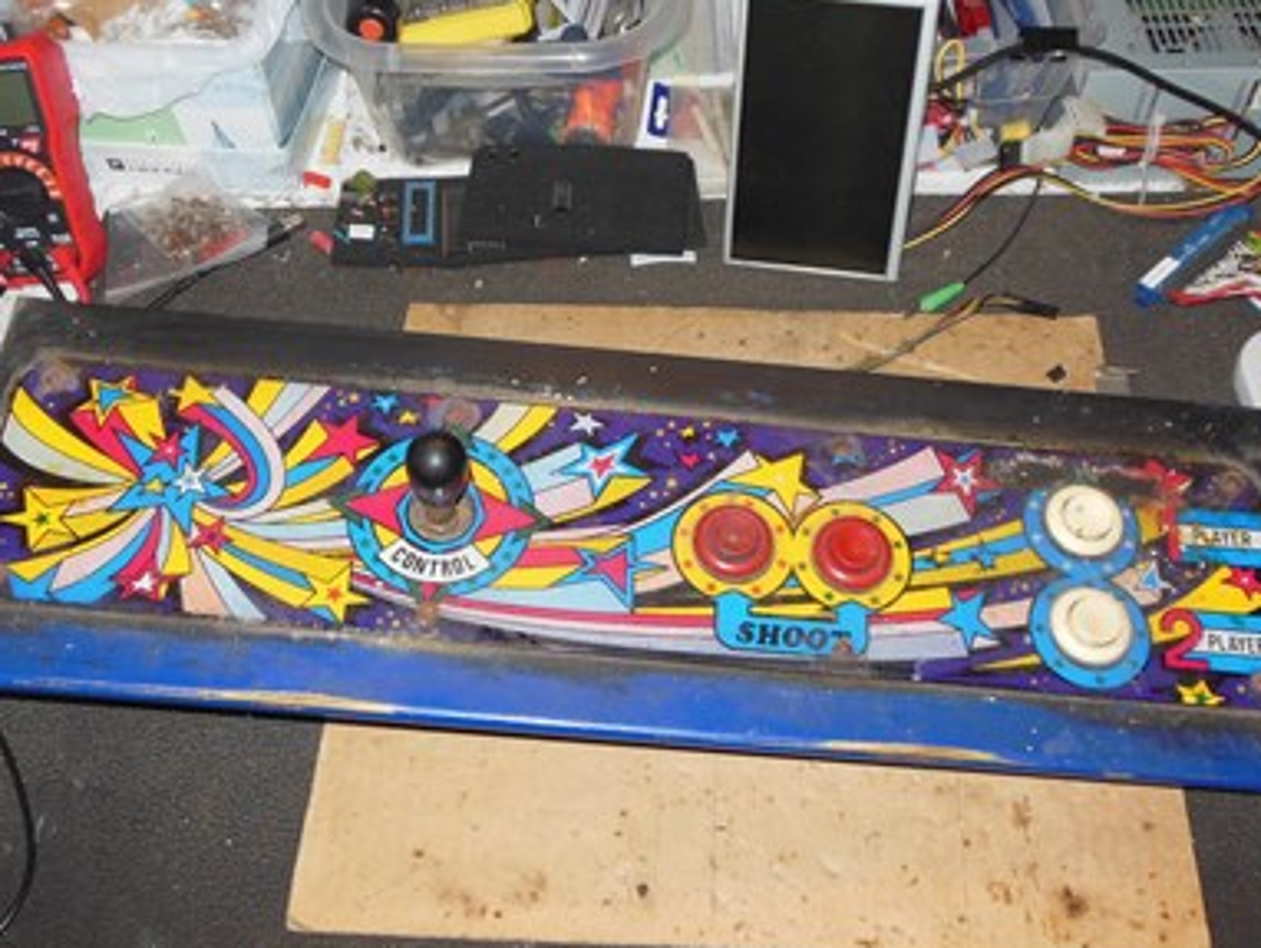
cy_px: 522
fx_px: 1239
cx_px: 621
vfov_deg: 41.8
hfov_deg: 53.9
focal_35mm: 34
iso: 200
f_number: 3.3
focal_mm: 5.2
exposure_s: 1/25
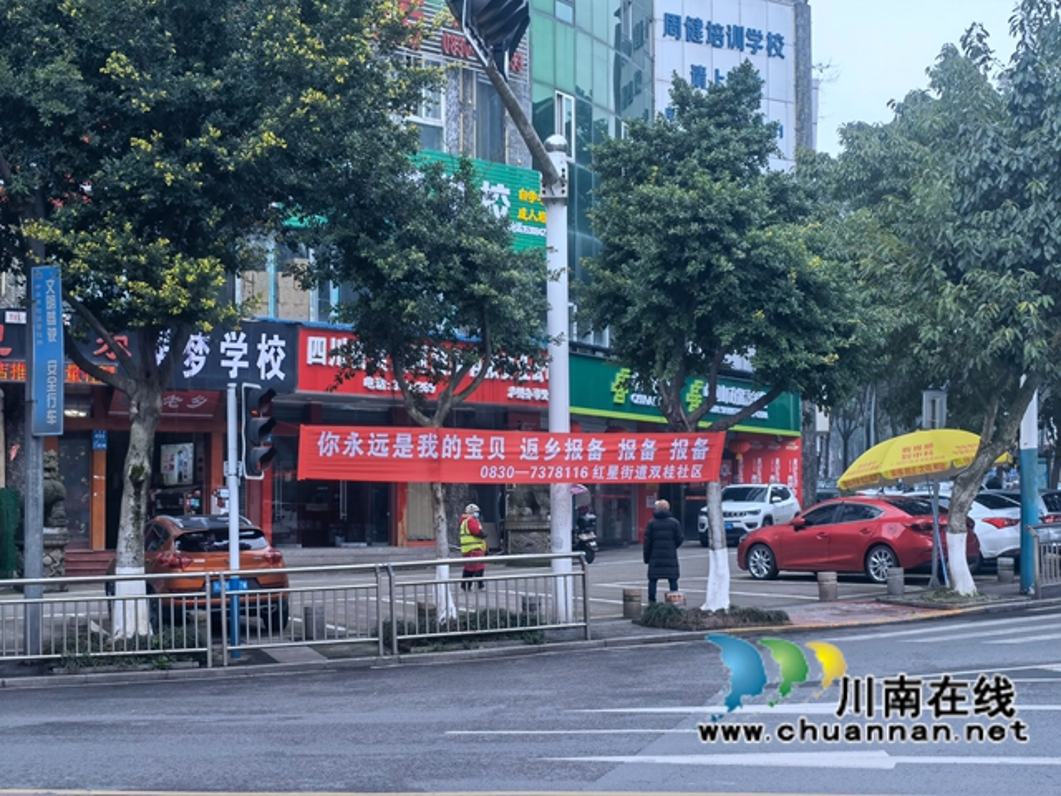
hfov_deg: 29.8
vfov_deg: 22.6
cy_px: 398
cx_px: 530
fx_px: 1992
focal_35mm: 65
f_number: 1.9
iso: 50
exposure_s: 1/338
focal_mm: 6.67
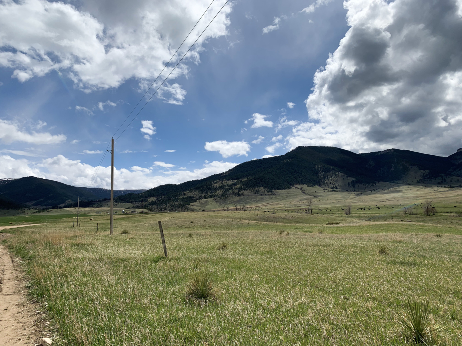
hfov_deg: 67.3
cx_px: 231
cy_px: 173
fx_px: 347
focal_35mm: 26
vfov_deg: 53.1
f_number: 1.8
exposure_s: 1/6452
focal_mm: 4.25
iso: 25
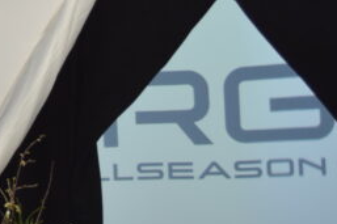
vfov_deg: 9.7
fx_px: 1319
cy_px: 176
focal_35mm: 141
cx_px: -245
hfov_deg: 13.3
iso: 560
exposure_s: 1/60
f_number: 4.2
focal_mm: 26
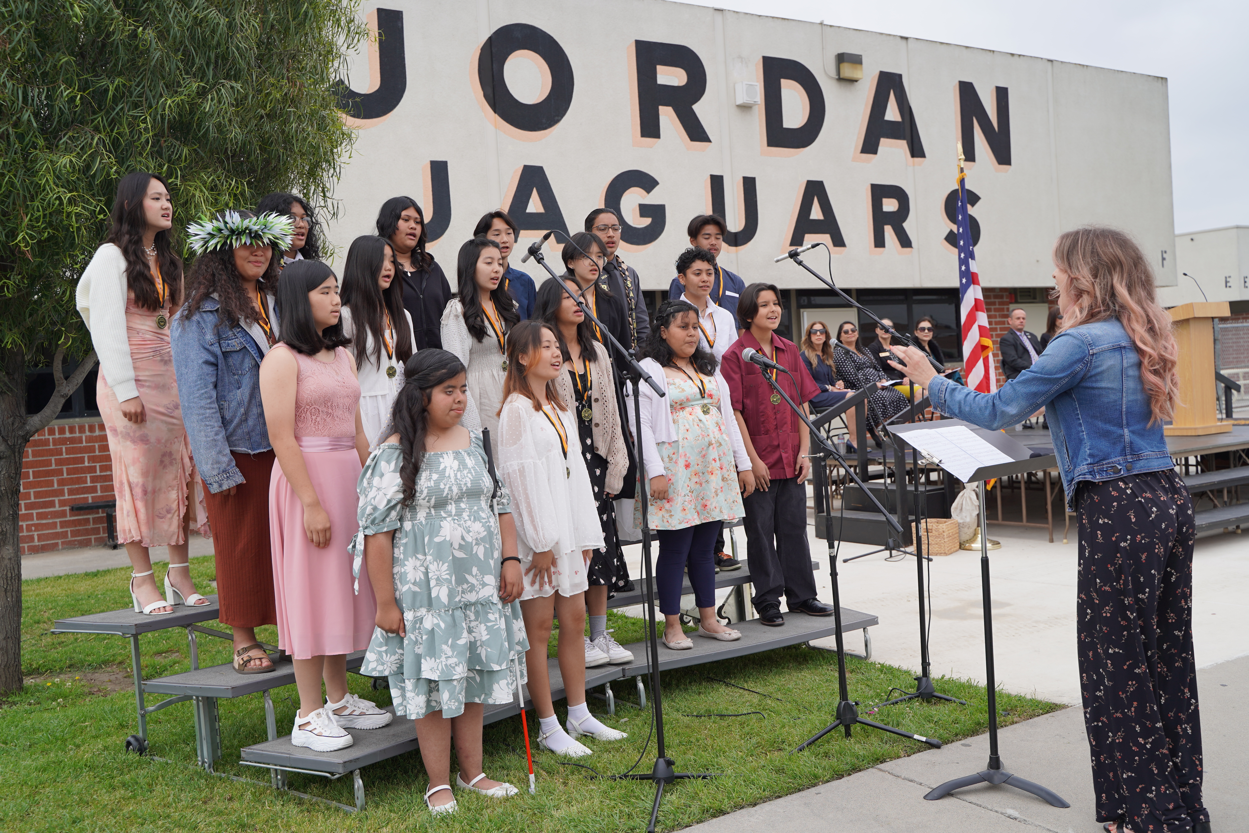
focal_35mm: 34
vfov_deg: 38.9
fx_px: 1180
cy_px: 416
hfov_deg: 55.8
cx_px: 624
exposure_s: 1/500
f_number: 4.5
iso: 100
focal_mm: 34
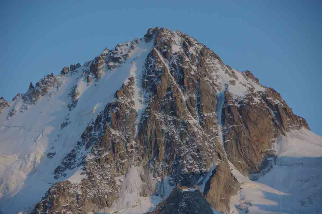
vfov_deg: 7.0
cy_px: 107
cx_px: 161
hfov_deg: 10.6
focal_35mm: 195
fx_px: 1742
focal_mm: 130
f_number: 5.6
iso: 200
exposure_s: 1/125
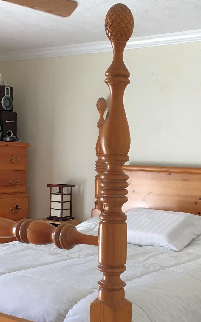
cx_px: 114
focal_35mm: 57
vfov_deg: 35.5
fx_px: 500
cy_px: 199
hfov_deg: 22.7
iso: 40
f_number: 2.2
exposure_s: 1/30
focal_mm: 4.15
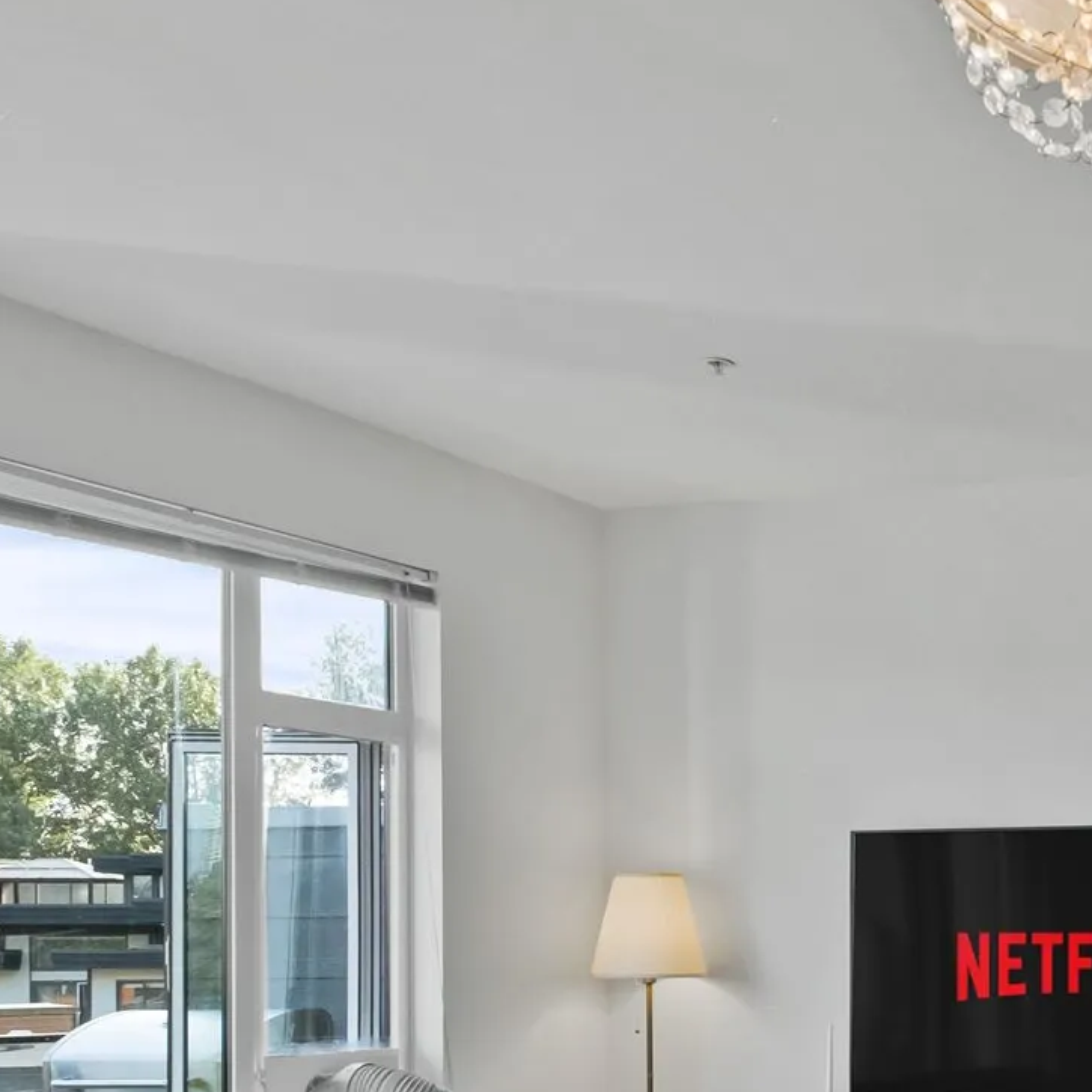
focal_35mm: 54
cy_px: 932
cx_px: 1271
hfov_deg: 28.1
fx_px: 1927
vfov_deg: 30.6
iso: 400
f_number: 7.1
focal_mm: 10
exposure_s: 1/8
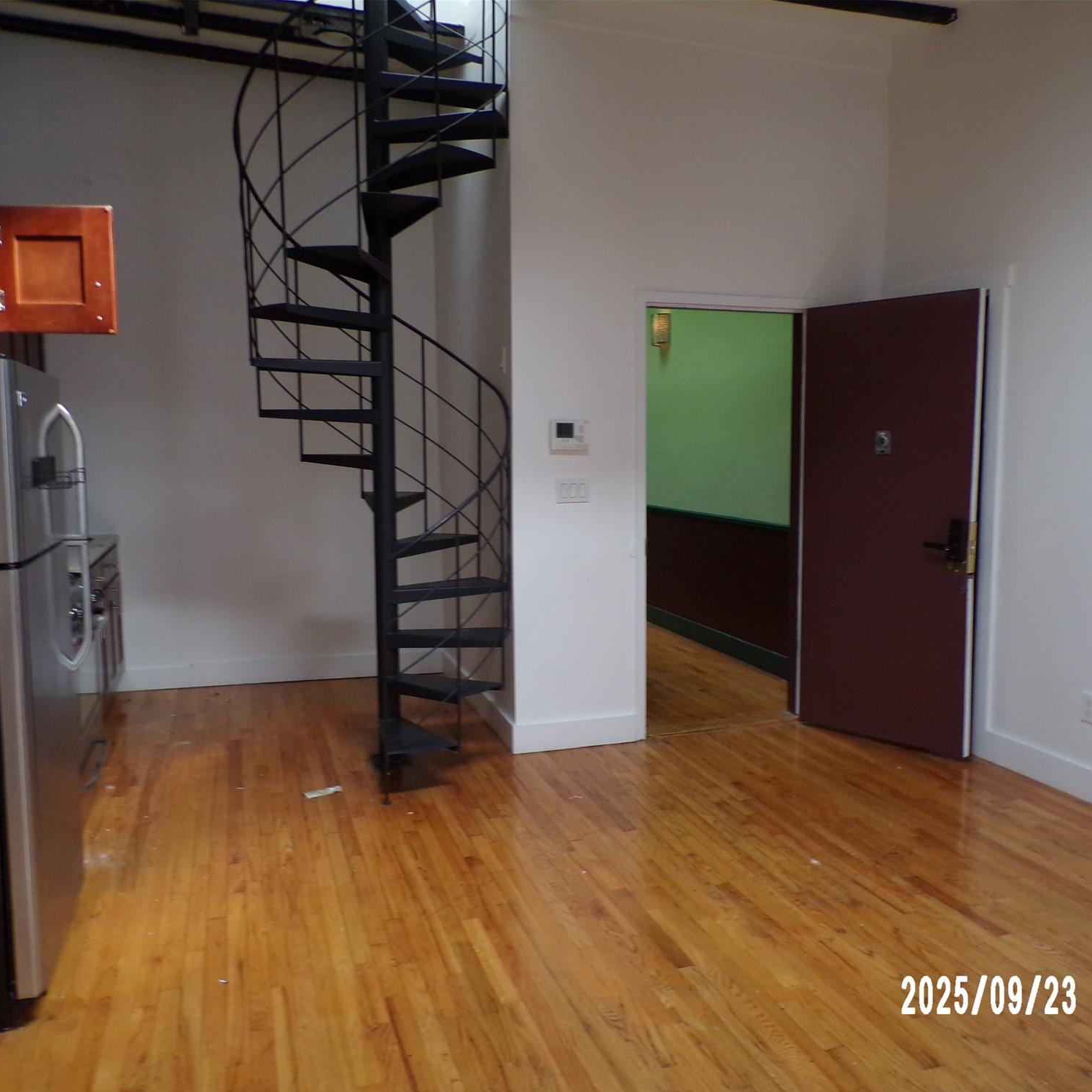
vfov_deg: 55.6
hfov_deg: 55.6
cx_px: 580
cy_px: 559
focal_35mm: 29
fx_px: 1035
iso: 200
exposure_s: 1/34
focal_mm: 4.3
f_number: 3
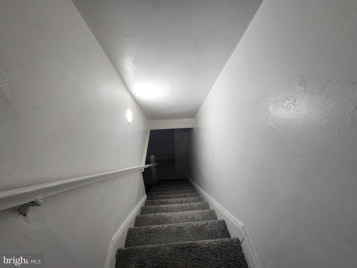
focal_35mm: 13
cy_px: 134
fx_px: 134
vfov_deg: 89.9
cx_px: 178
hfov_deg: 106.2
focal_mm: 2.2
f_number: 2.2
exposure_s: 1/60
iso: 80
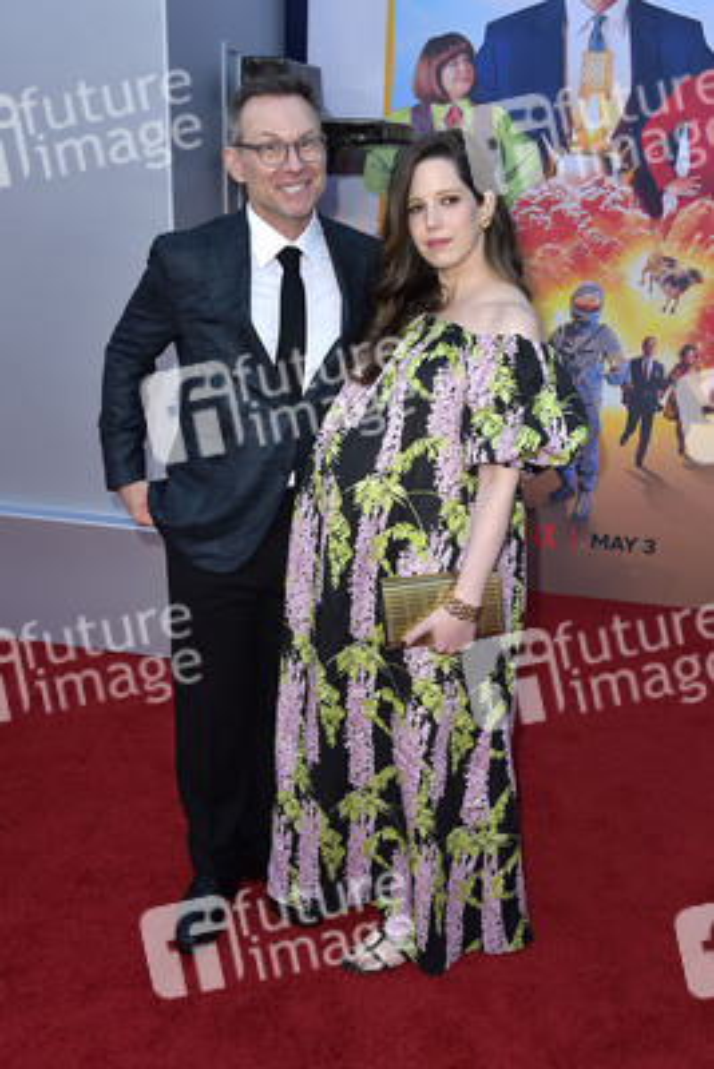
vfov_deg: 53.1
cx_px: 357
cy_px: 534
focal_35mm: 36
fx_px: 1070
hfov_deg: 36.9
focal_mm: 36
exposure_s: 1/250
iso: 400
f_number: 6.3
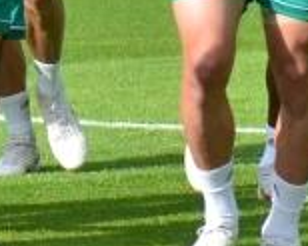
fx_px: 10221
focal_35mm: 1122
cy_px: -82
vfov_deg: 1.4
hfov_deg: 1.7
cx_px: -206
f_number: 4.5
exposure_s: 1/4000
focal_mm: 120
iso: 800
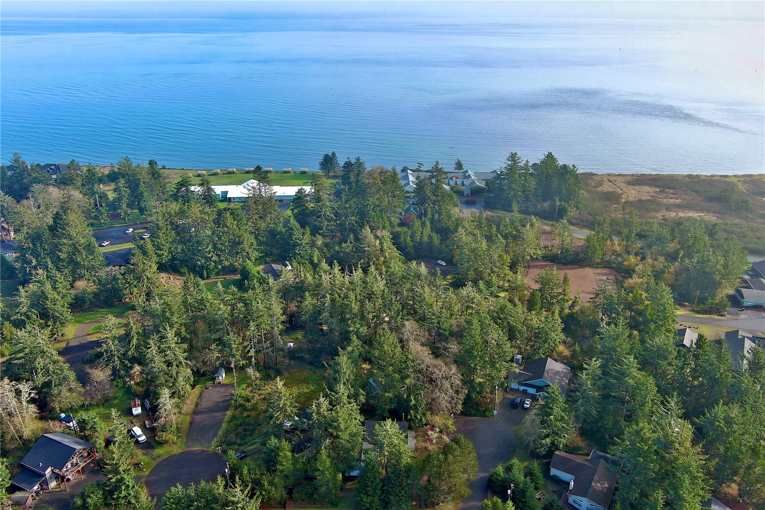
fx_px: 616
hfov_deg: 63.7
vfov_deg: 45.0
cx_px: 382
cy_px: 255
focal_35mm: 29
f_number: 2.8
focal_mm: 10.57
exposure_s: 1/604
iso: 100
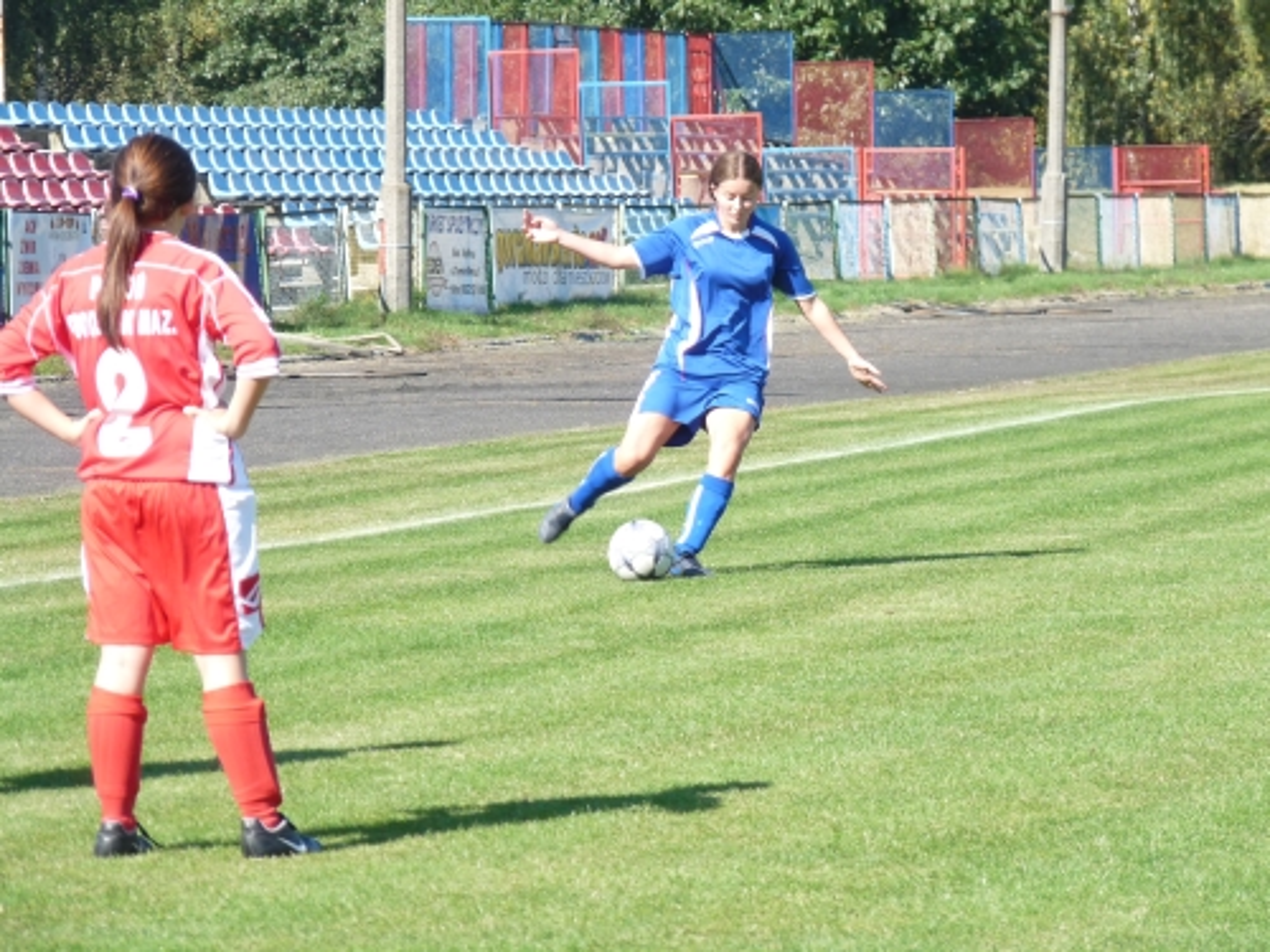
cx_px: 635
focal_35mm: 228
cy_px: 476
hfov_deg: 8.7
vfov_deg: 6.5
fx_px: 8365
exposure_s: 1/500
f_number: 3.7
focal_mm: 40.5
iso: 160
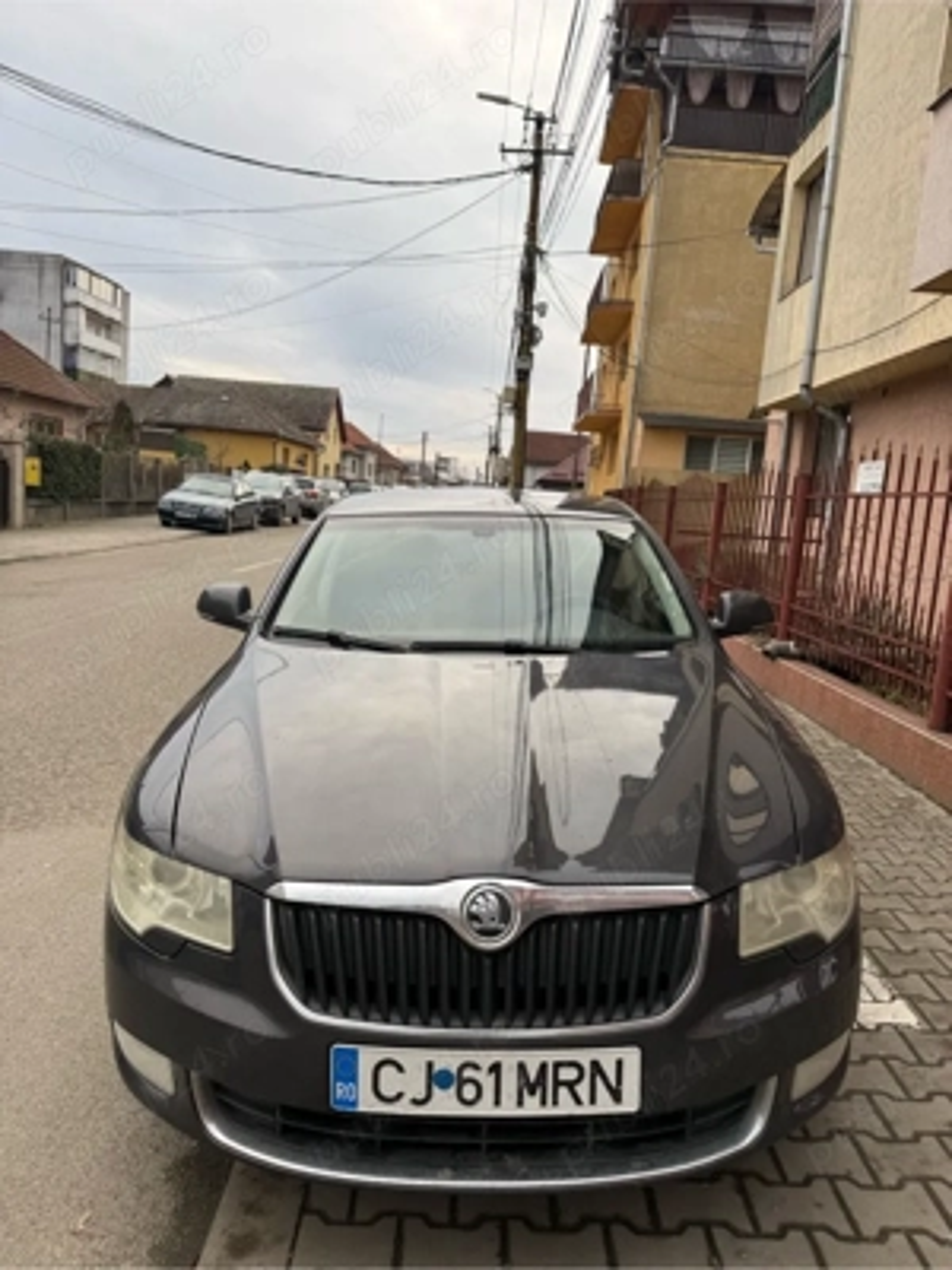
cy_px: 635
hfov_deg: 56.8
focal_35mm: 24
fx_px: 880
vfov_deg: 71.6
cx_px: 476
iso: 80
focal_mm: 6.76
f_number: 1.78
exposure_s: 1/665
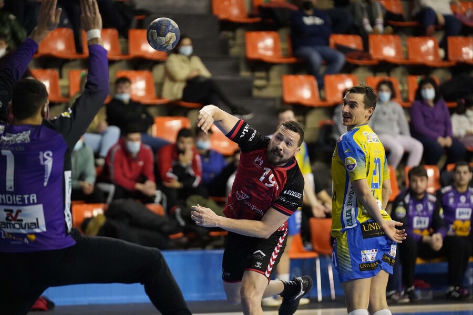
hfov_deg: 10.4
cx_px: 236
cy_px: 158
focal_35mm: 197
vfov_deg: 7.0
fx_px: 2588
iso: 10000
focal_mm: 197
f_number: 2.8
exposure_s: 1/2000
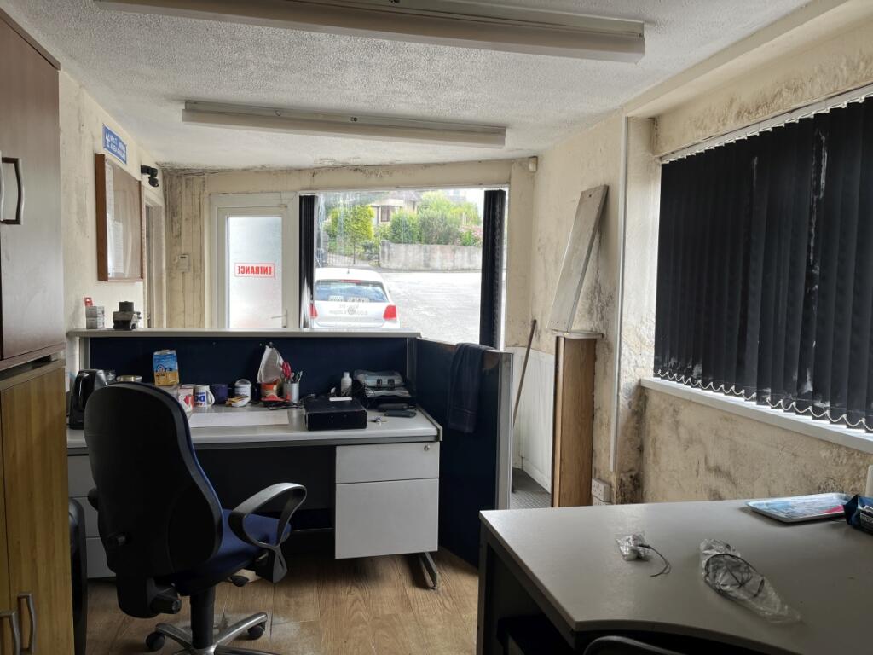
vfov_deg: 53.1
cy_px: 328
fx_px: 656
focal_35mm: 26
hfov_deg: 67.3
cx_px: 436
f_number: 1.6
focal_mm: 5.1
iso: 32
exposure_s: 1/123
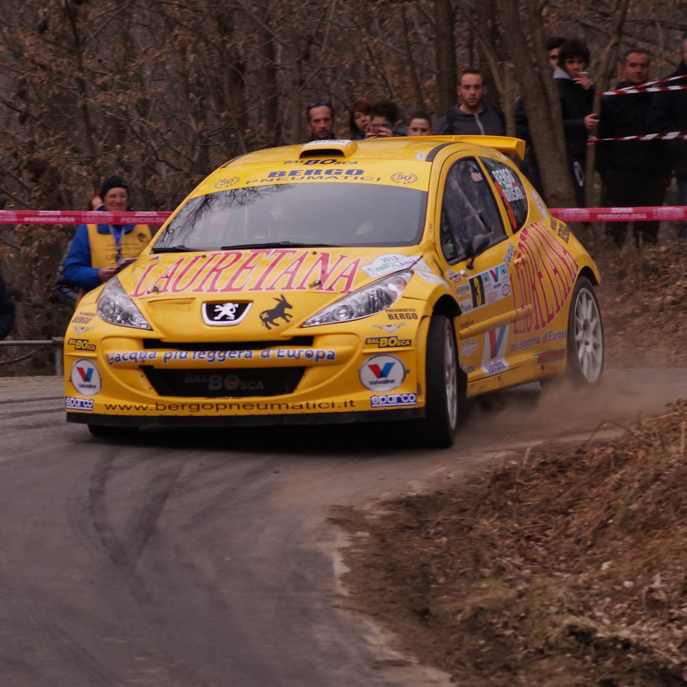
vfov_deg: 4.6
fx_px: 8622
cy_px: 344
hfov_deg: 4.6
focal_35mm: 384
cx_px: 303
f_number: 8
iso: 400
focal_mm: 200
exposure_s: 1/400
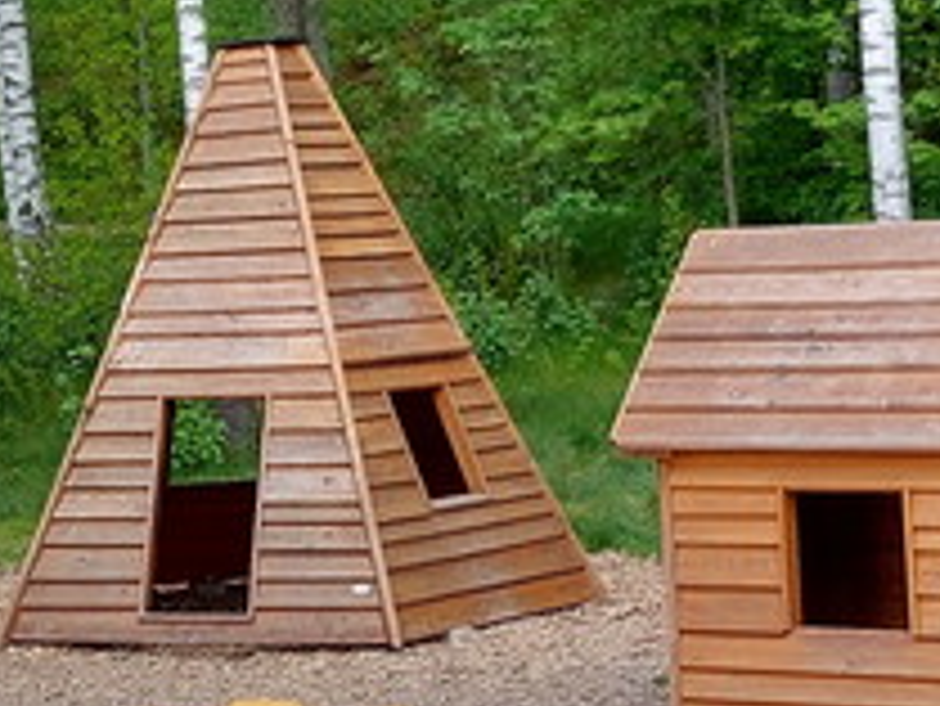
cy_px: 283
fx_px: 3125
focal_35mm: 115
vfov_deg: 12.9
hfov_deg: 16.9
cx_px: 85
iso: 25
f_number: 1.8
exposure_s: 1/459
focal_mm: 5.23
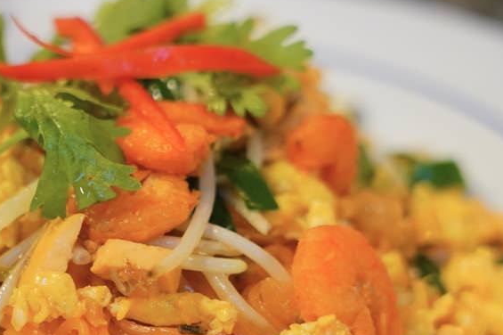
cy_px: 273
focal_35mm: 102
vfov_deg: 13.3
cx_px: 101
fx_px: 1424
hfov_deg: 19.8
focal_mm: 48
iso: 1600
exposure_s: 1/60
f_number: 3.2
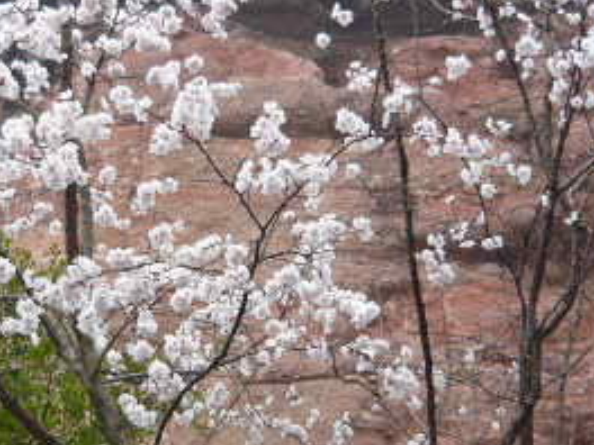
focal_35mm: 80
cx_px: 155
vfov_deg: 18.4
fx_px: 1373
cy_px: 265
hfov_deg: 24.2
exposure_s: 1/40
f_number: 2.8
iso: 100
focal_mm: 5.5
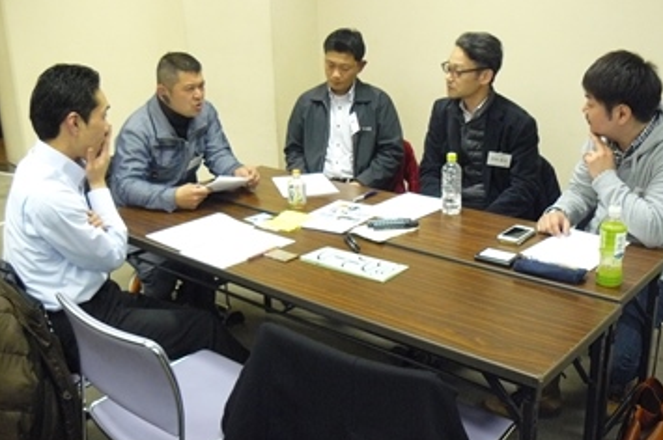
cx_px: 332
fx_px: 699
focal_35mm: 38
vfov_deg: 35.0
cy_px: 209
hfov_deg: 50.7
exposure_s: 1/15
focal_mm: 6
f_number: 2.8
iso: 400
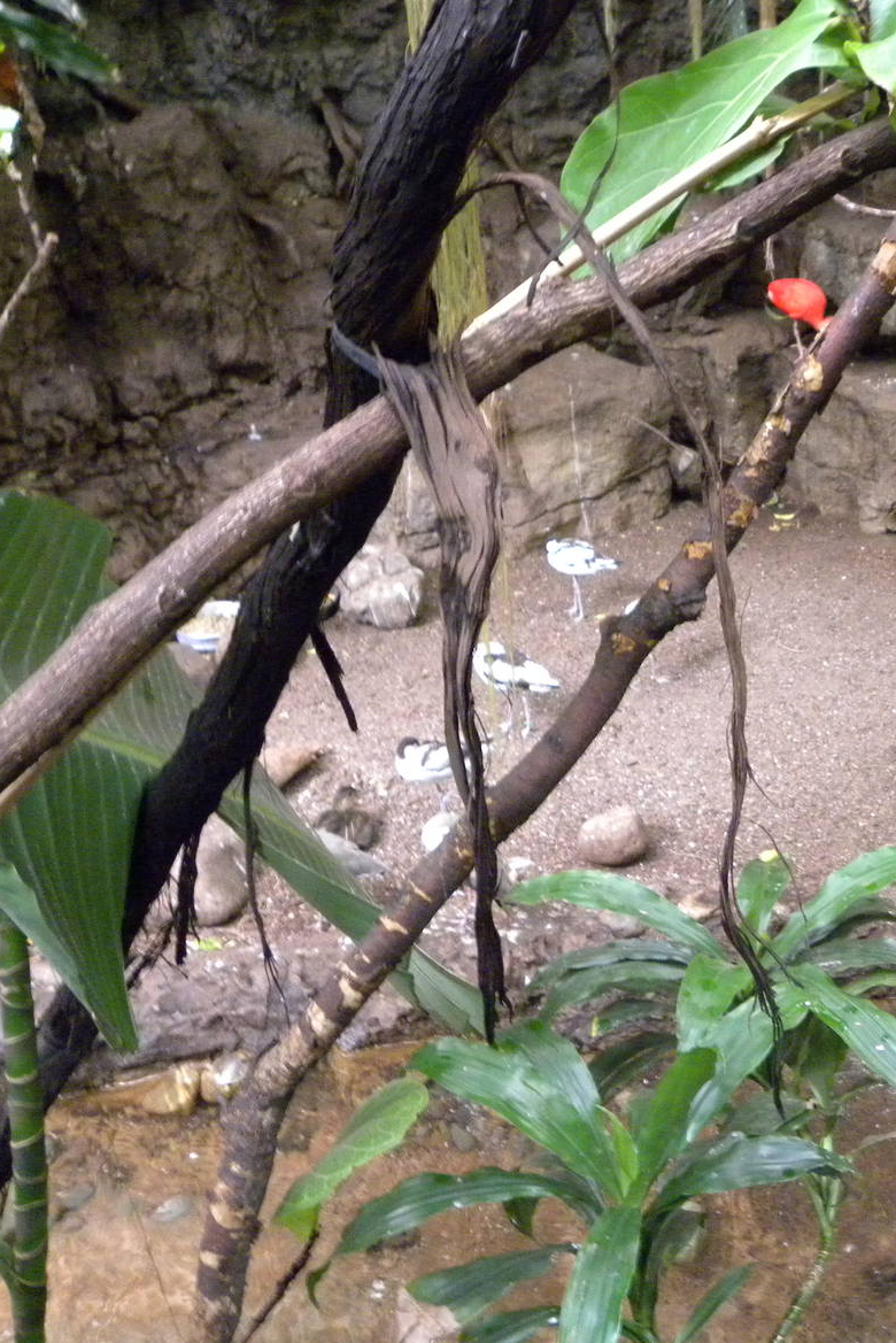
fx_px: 1380
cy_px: 662
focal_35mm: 37
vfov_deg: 51.9
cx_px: 778
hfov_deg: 34.3
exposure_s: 1/9.6
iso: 503
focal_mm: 4.6
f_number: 3.2
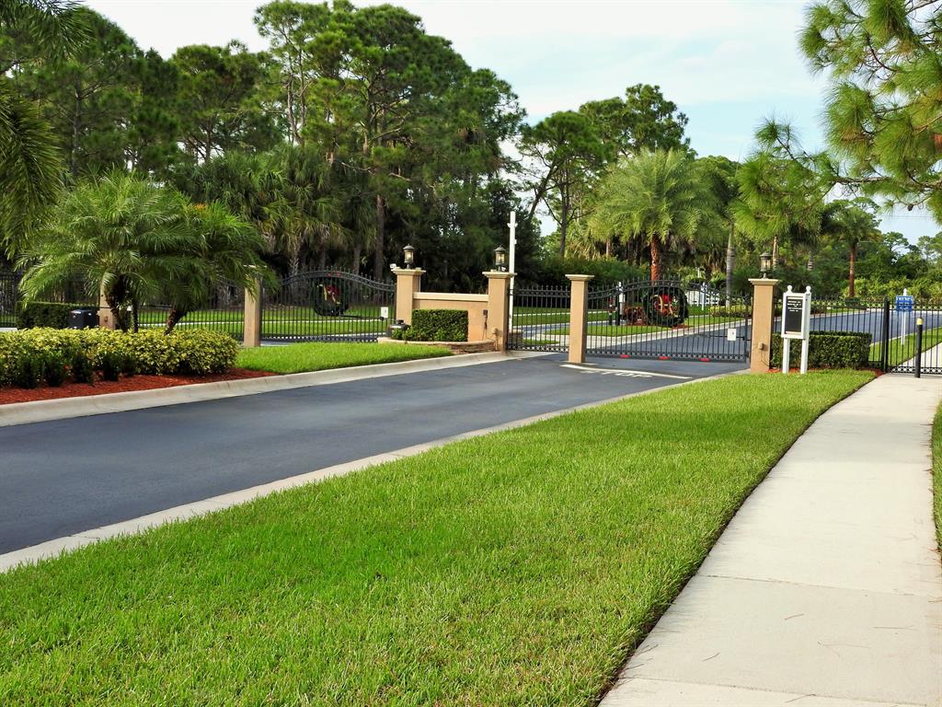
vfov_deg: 26.6
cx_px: 471
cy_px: 354
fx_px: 1497
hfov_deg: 34.9
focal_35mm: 55
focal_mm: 9.9
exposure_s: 1/320
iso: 100
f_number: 4
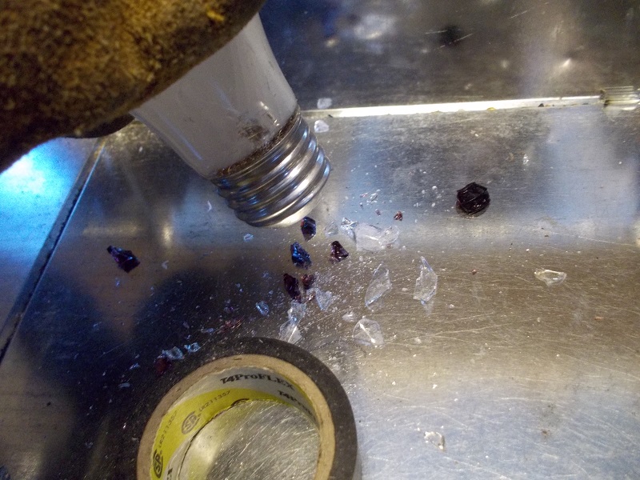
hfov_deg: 61.7
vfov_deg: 48.2
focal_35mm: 29
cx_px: 320
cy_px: 240
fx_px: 536
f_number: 3.3
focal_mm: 4.1
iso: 320
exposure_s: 1/25
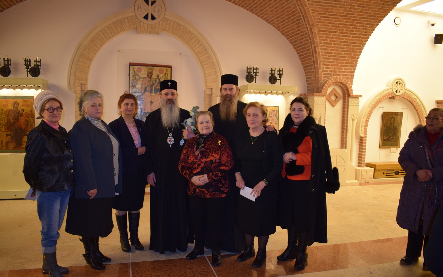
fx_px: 338
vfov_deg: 44.5
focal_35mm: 28
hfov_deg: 66.5
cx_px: 218
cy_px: 149
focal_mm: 18
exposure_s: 1/60
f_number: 3.5
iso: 1100
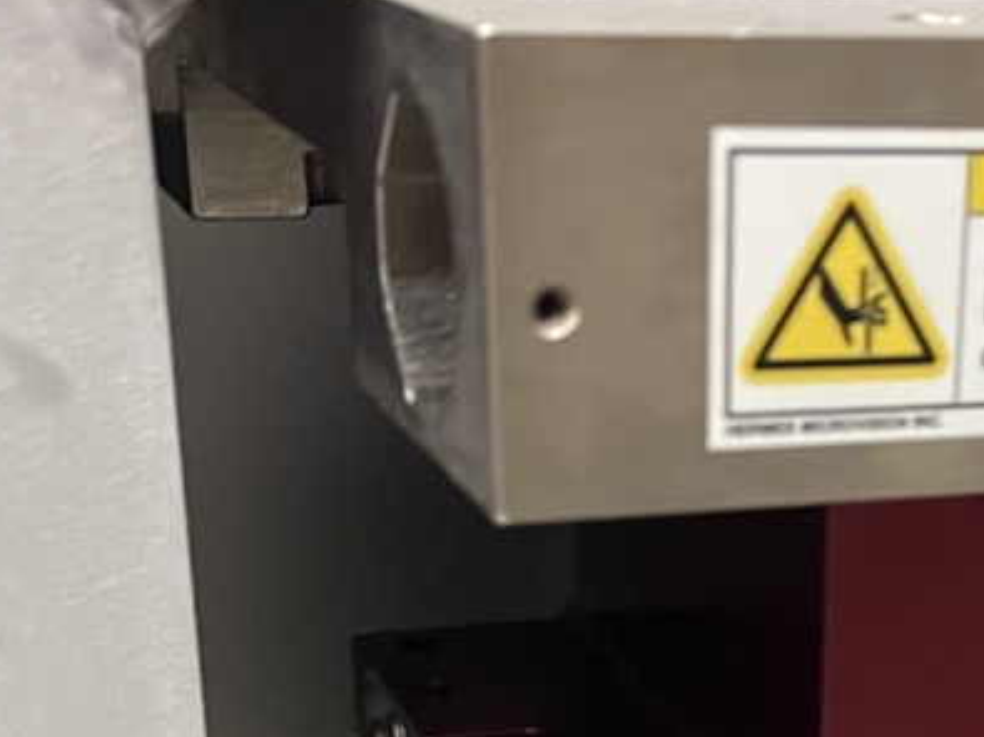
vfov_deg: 17.2
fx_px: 2302
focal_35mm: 81
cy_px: 944
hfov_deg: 23.4
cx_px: 924
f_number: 1.6
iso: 640
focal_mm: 5.1
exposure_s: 1/30
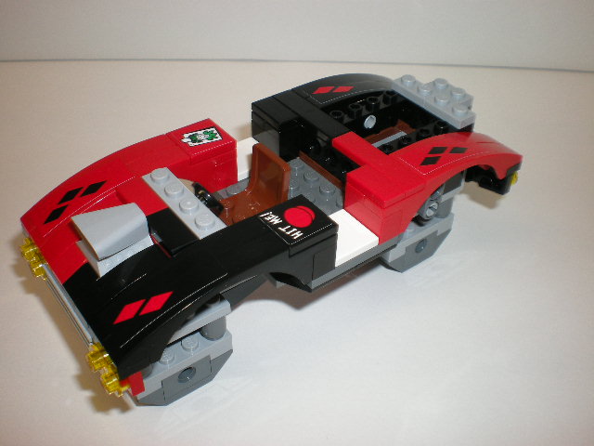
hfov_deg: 49.0
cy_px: 223
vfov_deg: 37.7
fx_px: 652
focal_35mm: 38
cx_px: 297
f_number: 4.6
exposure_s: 1/30
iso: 64
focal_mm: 6.3
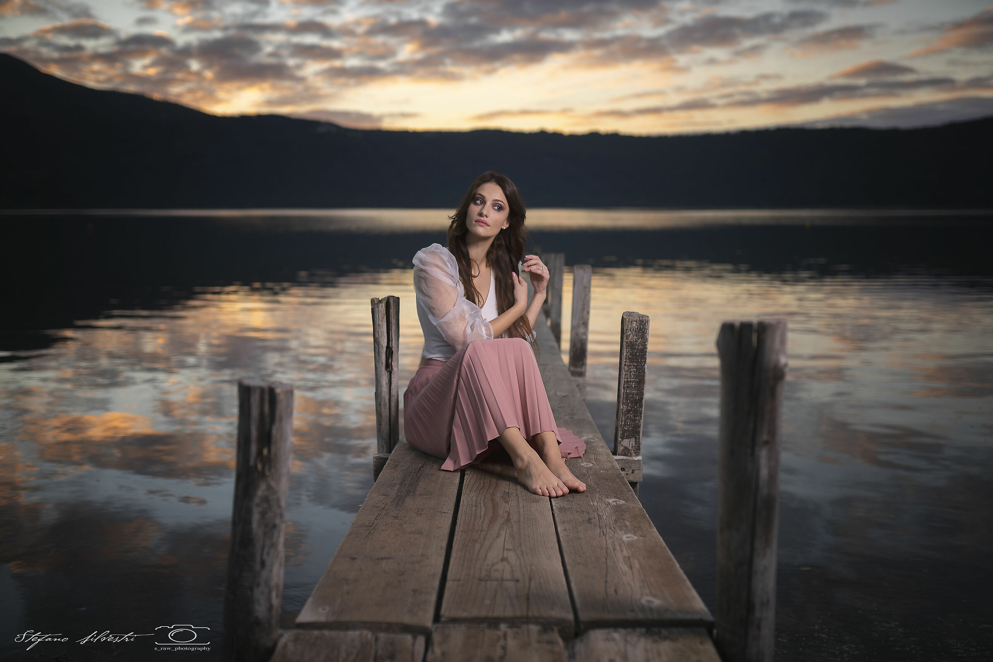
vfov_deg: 37.9
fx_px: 965
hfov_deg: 54.4
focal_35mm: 35
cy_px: 331
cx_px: 496
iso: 100
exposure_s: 1/800
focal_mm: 35
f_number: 1.8
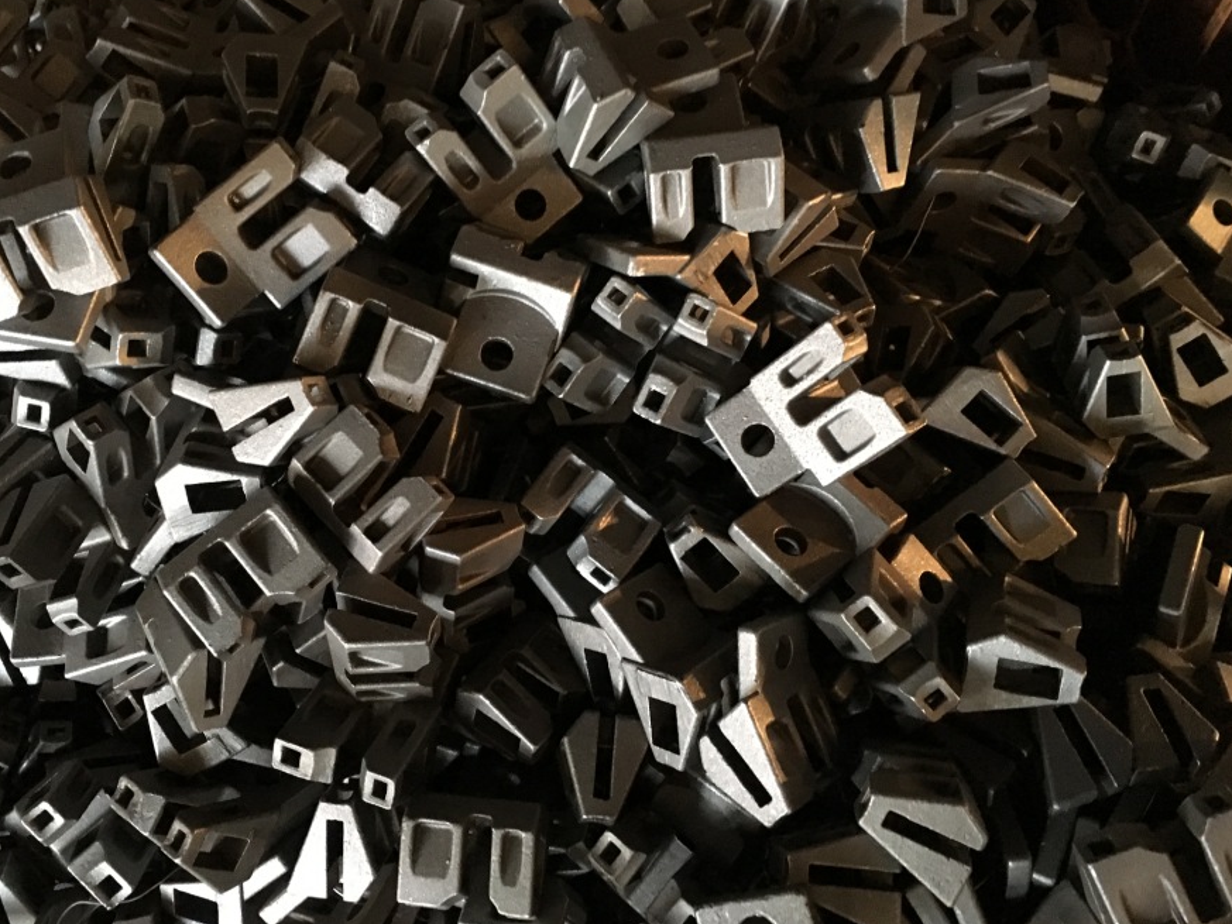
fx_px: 1210
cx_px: 517
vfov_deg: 41.8
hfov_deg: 53.7
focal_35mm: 34
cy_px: 433
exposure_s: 1/17
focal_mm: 4.15
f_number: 2.2
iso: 320
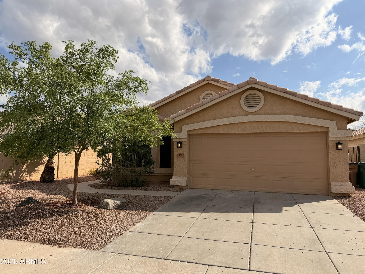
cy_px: 137
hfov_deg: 71.6
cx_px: 182
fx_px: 253
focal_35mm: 24
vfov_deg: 56.8
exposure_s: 1/7353
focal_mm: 6.76
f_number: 1.78
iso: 80
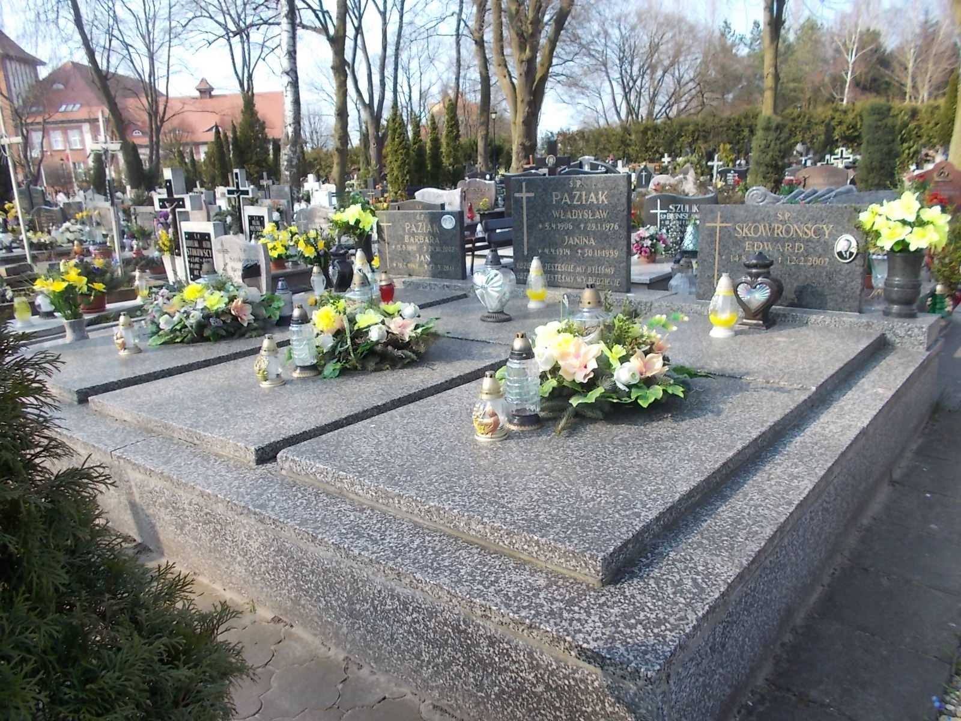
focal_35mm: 26
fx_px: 722
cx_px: 480
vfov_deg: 53.1
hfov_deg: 67.3
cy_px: 360
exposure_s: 1/320
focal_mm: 4.6
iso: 80
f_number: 3.2
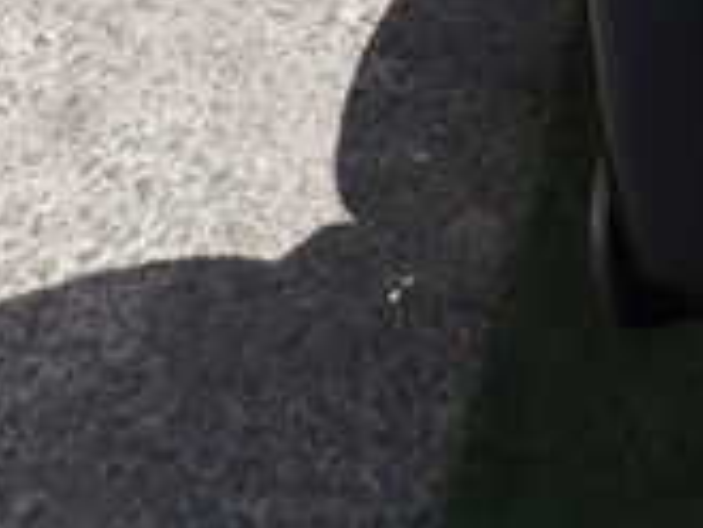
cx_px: 1044
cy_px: -417
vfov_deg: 14.4
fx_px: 1849
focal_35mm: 91
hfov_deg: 19.0
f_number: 2.8
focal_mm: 4.5
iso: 100
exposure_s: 1/500
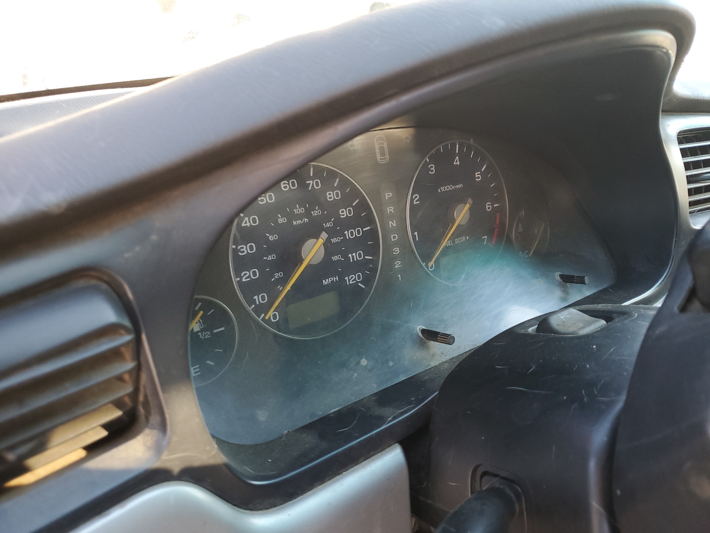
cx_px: 355
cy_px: 266
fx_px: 533
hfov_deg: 67.3
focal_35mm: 26
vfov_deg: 53.1
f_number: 1.5
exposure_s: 1/60.2
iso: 70
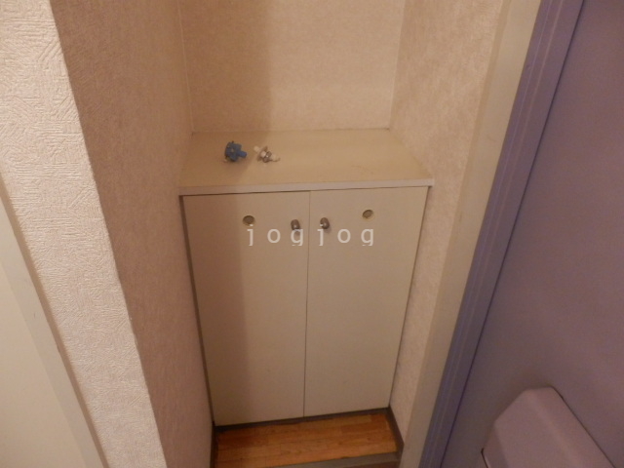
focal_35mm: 24
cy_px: 234
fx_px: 433
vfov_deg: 56.8
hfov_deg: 71.6
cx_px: 312
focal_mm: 4.2
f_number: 3
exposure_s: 1/30
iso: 640
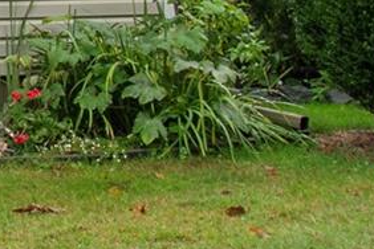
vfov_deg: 7.9
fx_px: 1766
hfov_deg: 10.3
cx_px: -565
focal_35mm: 170
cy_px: -164
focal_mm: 20
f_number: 8
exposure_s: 1/80
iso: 250
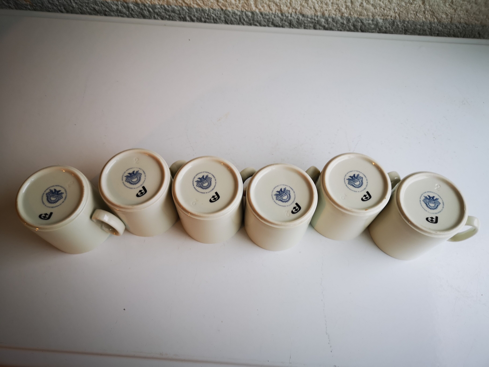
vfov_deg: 51.4
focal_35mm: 27
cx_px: 244
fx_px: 381
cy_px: 184
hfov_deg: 65.3
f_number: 1.8
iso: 50
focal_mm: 5.58
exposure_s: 1/50
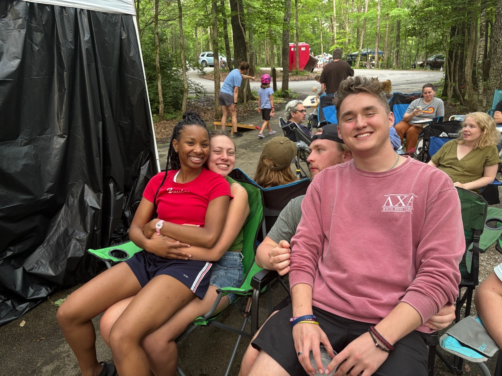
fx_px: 377
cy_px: 188
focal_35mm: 26
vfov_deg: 53.1
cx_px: 251
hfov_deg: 67.3
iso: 160
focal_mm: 5.96
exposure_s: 1/60
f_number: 1.6
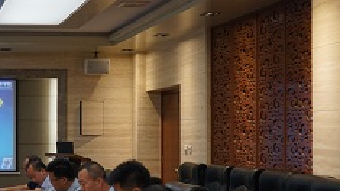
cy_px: 127
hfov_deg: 25.8
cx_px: -49
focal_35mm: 75
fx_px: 676
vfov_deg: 16.0
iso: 250
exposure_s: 1/60
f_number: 4
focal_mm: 28
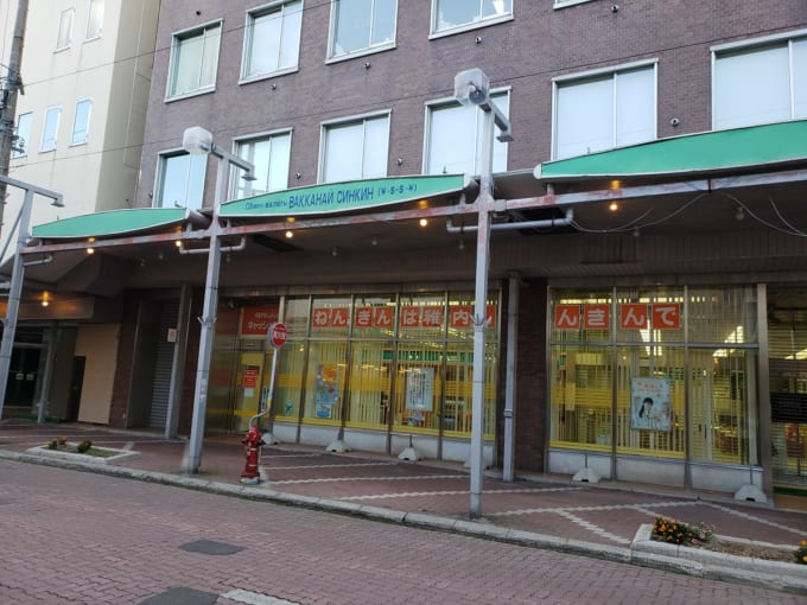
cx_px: 404
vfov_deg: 53.1
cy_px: 302
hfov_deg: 67.3
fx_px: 606
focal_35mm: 26
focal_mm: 4.3
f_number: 2.4
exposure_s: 1/100
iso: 80
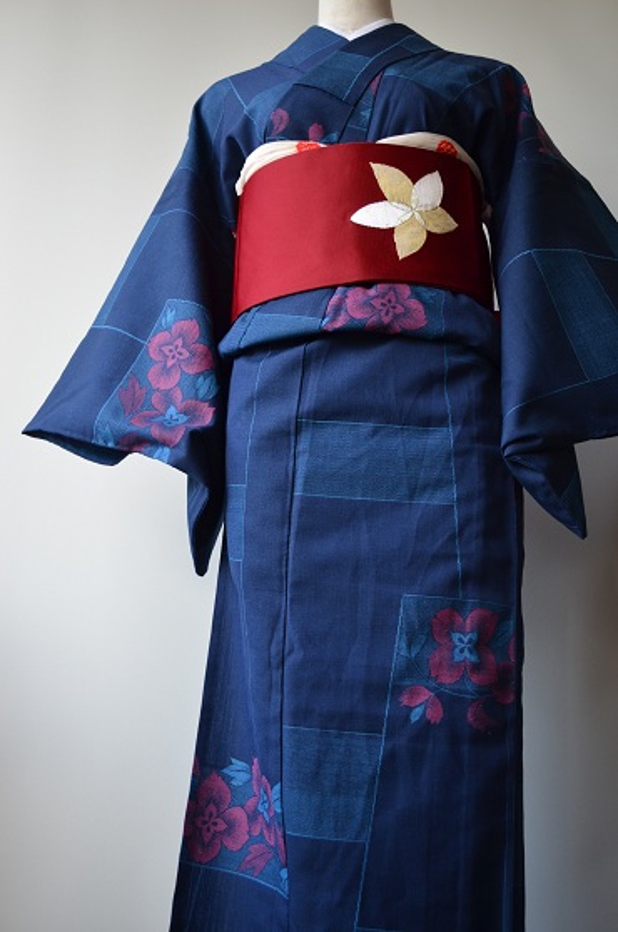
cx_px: 309
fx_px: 1241
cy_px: 466
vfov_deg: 41.2
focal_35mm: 48
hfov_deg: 28.0
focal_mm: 32
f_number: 4.8
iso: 400
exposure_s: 1/60
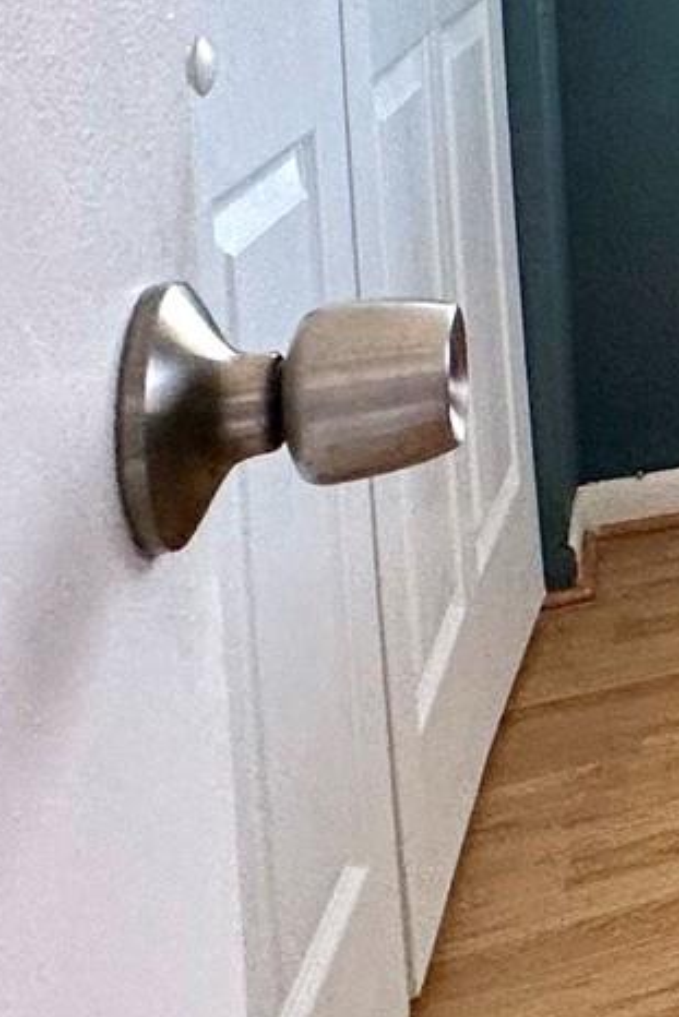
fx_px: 1809
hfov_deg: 11.8
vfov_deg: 28.4
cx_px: 1993
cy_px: -111
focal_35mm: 64
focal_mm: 2.22
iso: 100
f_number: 2.2
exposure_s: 1/120
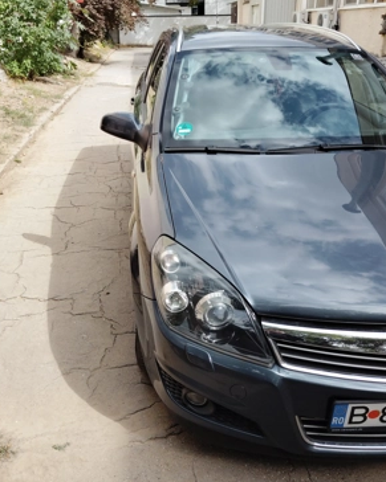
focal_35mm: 31
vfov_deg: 57.2
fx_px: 443
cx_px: 190
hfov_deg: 47.1
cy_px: 234
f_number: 1.8
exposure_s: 1/621
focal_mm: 4.25
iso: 50
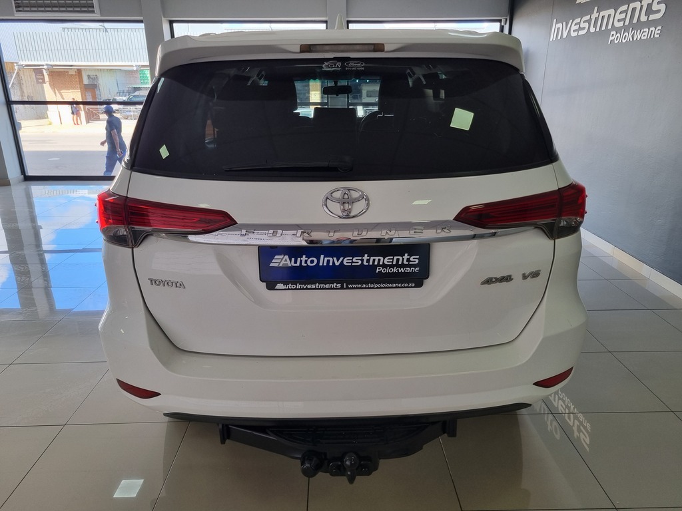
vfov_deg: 53.1
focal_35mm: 26
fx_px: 512
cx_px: 341
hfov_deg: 67.3
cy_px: 256
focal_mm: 5.4
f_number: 1.8
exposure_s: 1/138
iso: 50
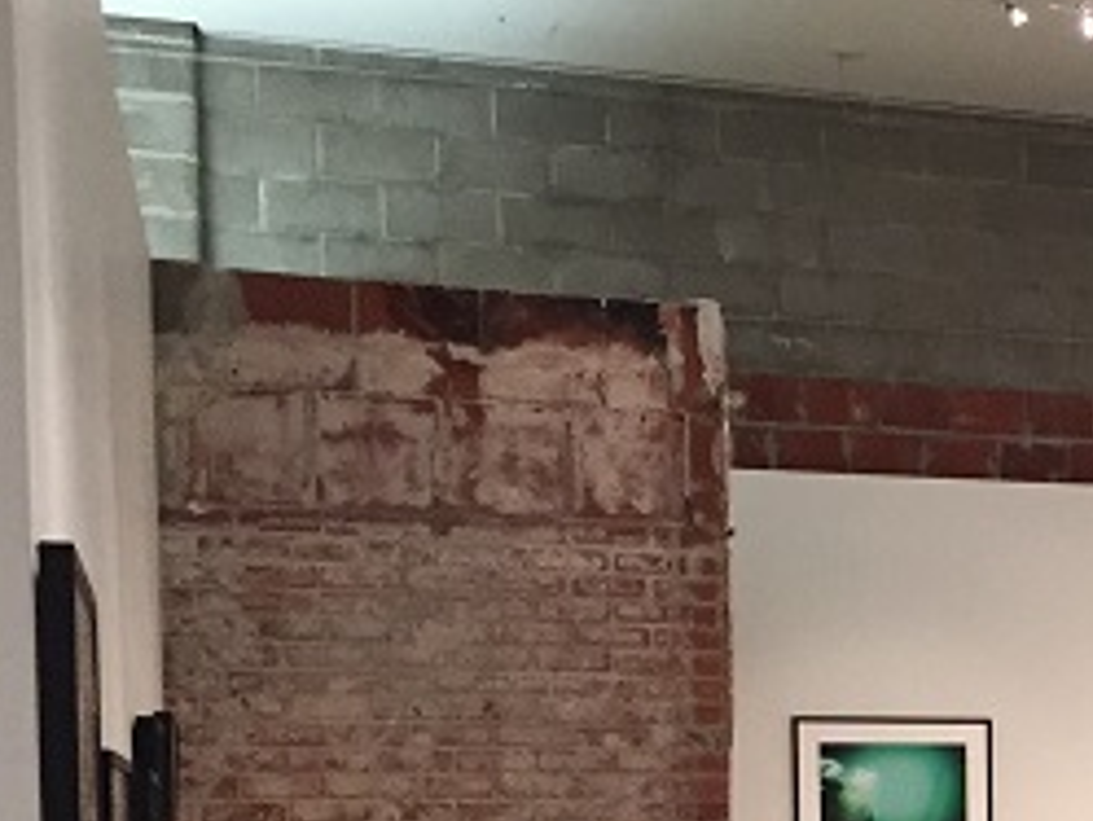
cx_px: 1541
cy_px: 957
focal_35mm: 93
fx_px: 2938
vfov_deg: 15.4
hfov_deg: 19.0
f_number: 2.2
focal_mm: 4.15
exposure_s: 1/30
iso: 160
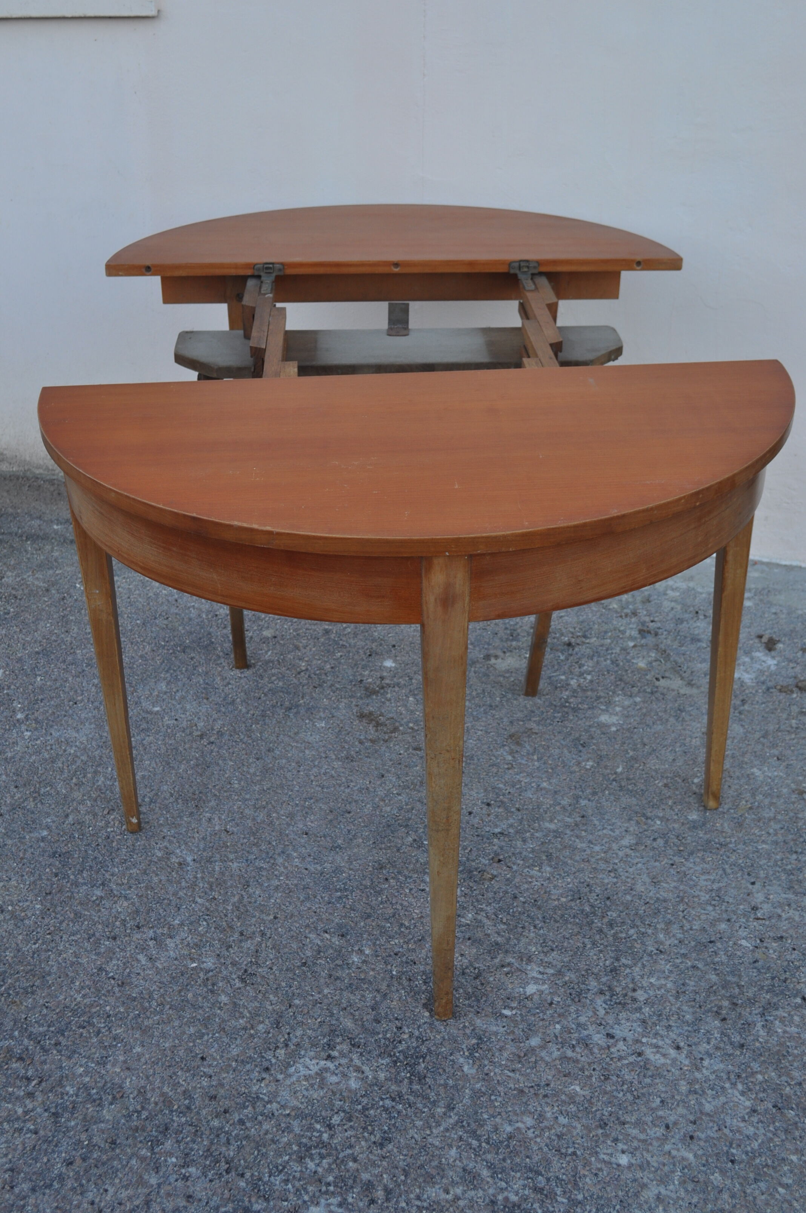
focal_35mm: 39
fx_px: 1313
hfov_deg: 34.1
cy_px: 606
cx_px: 403
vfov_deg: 49.6
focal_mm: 26
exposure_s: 1/125
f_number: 5.6
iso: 250
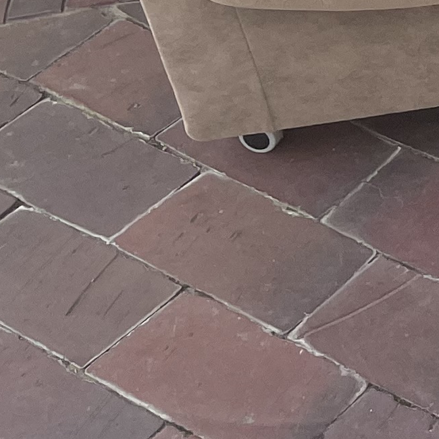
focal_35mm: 137
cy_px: -511
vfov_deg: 11.2
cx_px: 1182
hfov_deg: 10.3
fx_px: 1966
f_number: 1.6
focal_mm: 5.1
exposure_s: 1/443
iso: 32
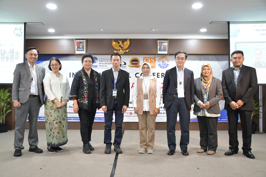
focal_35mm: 33
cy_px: 88
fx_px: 244
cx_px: 133
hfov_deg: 57.2
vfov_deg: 40.0
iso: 3200
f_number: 3.5
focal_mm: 22
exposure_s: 1/80
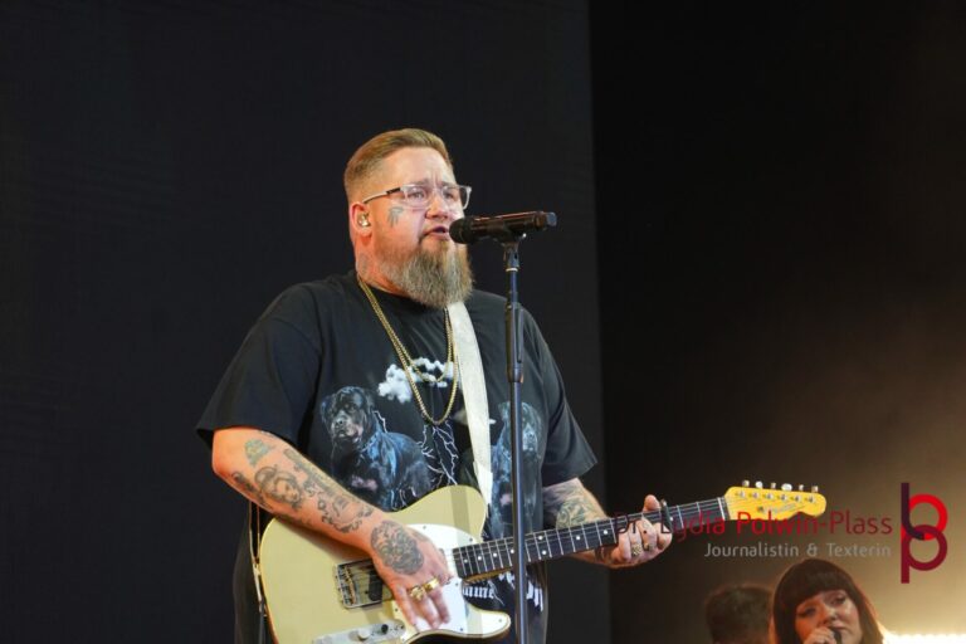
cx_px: 483
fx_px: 6037
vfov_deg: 6.1
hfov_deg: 9.1
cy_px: 322
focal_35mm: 225
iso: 2500
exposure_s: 1/250
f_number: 5.6
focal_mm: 150
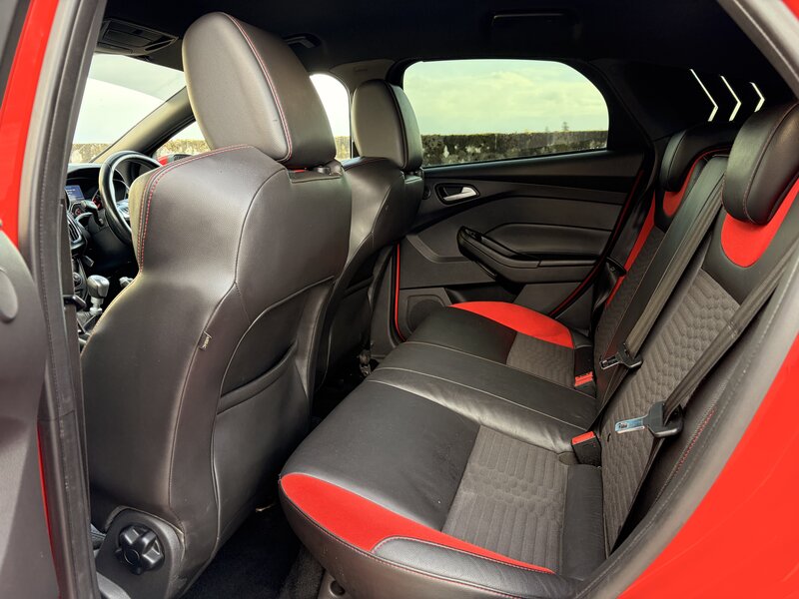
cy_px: 300
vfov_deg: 53.1
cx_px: 400
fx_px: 600
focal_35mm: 26
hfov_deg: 67.3
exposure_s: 1/90
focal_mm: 5.96
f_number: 1.6
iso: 125
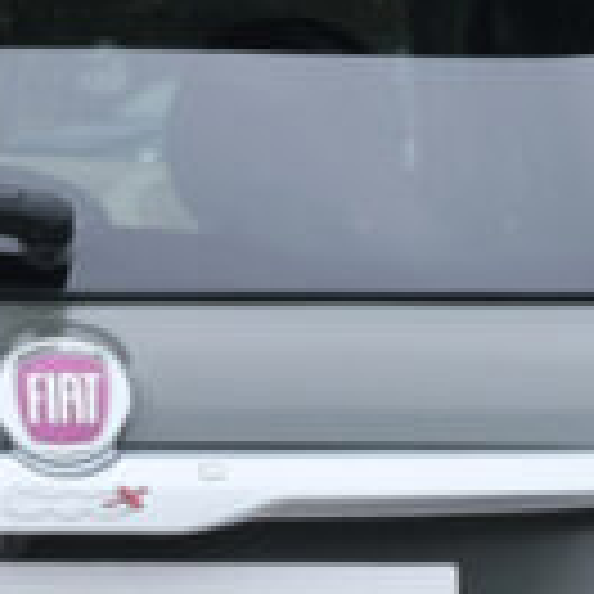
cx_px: -18
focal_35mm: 251
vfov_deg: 6.9
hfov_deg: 6.9
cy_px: 691
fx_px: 4873
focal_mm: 25.6
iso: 640
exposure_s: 1/100
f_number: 9
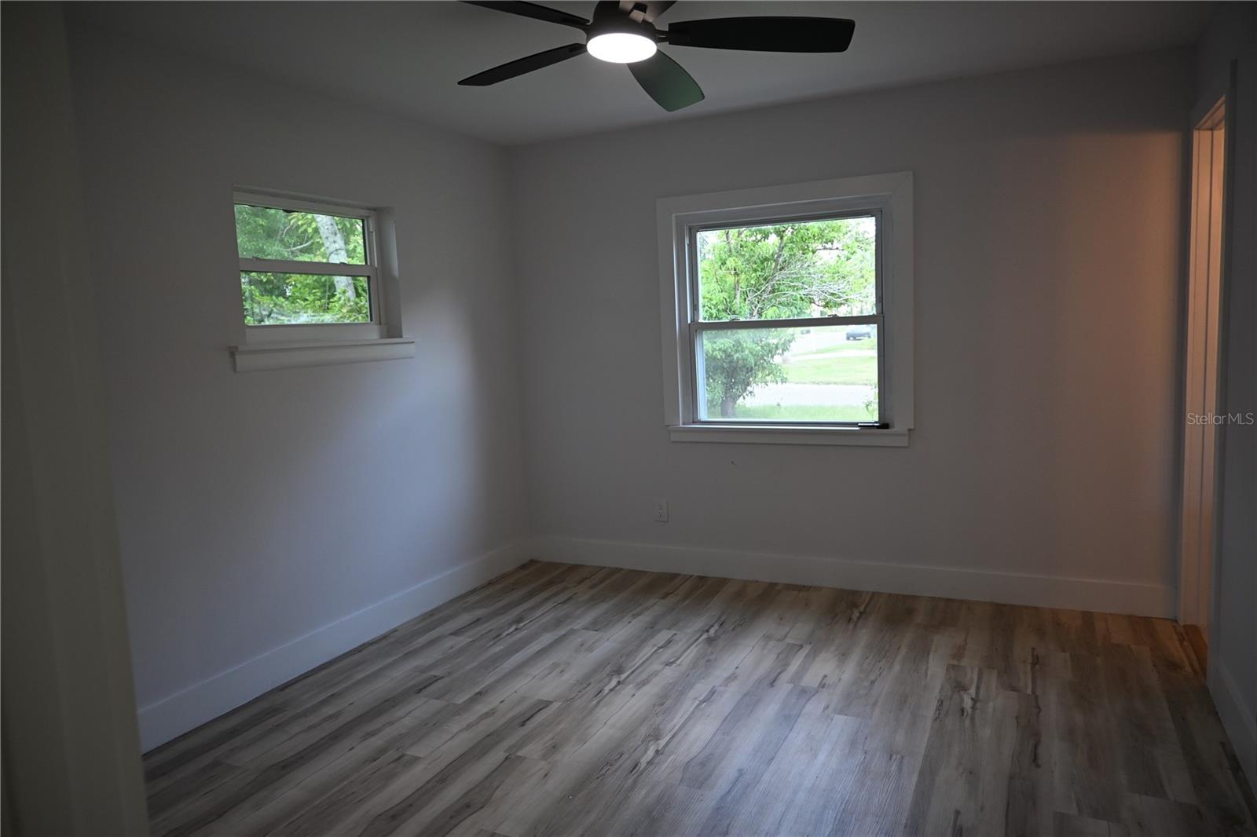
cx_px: 628
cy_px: 418
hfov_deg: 73.8
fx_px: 838
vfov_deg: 53.1
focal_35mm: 24
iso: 400
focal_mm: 16
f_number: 3.5
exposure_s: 1/250
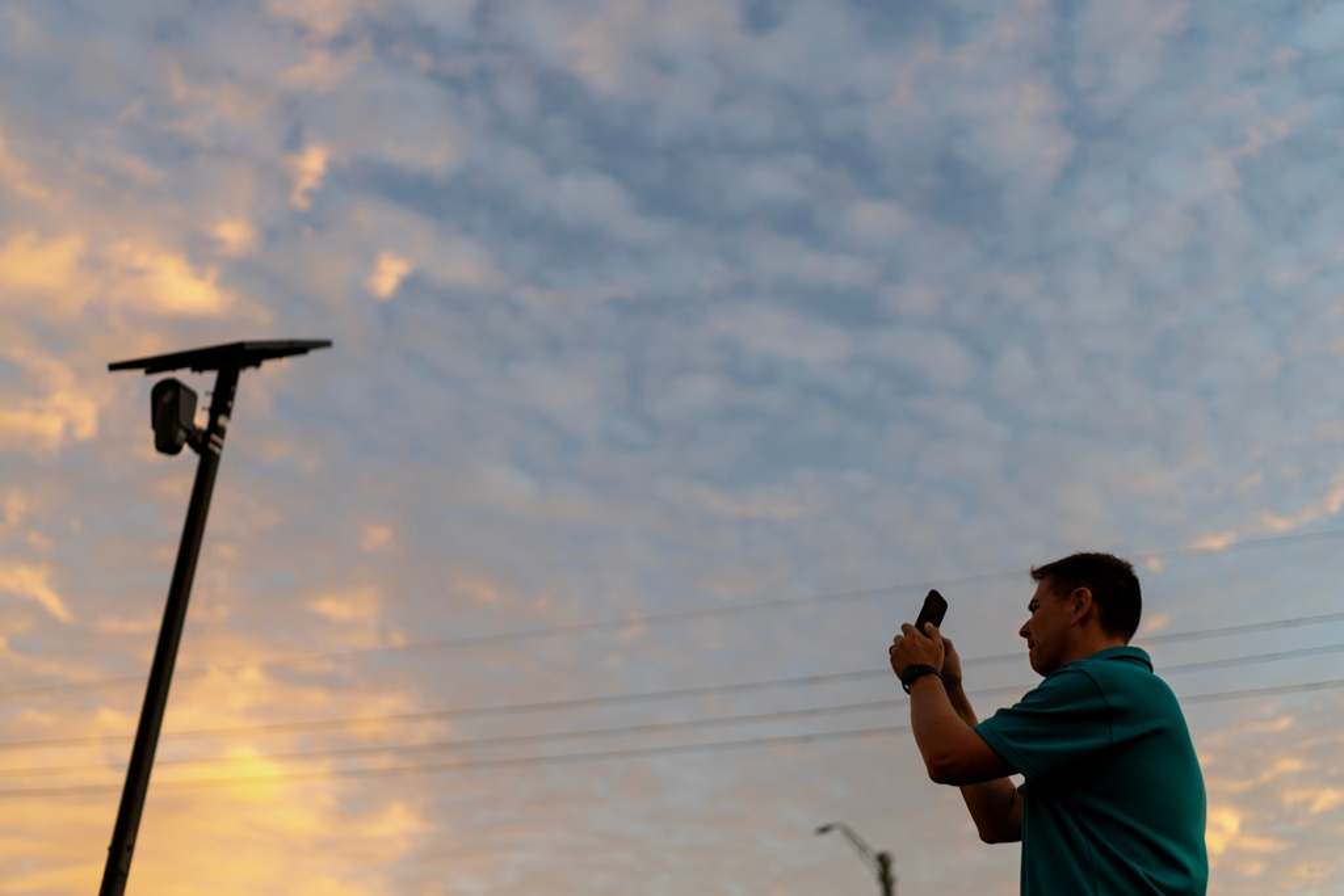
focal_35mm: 35
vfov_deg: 37.9
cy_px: 448
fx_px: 1307
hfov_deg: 54.4
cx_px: 672
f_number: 1.4
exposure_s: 1/80
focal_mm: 35
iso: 100
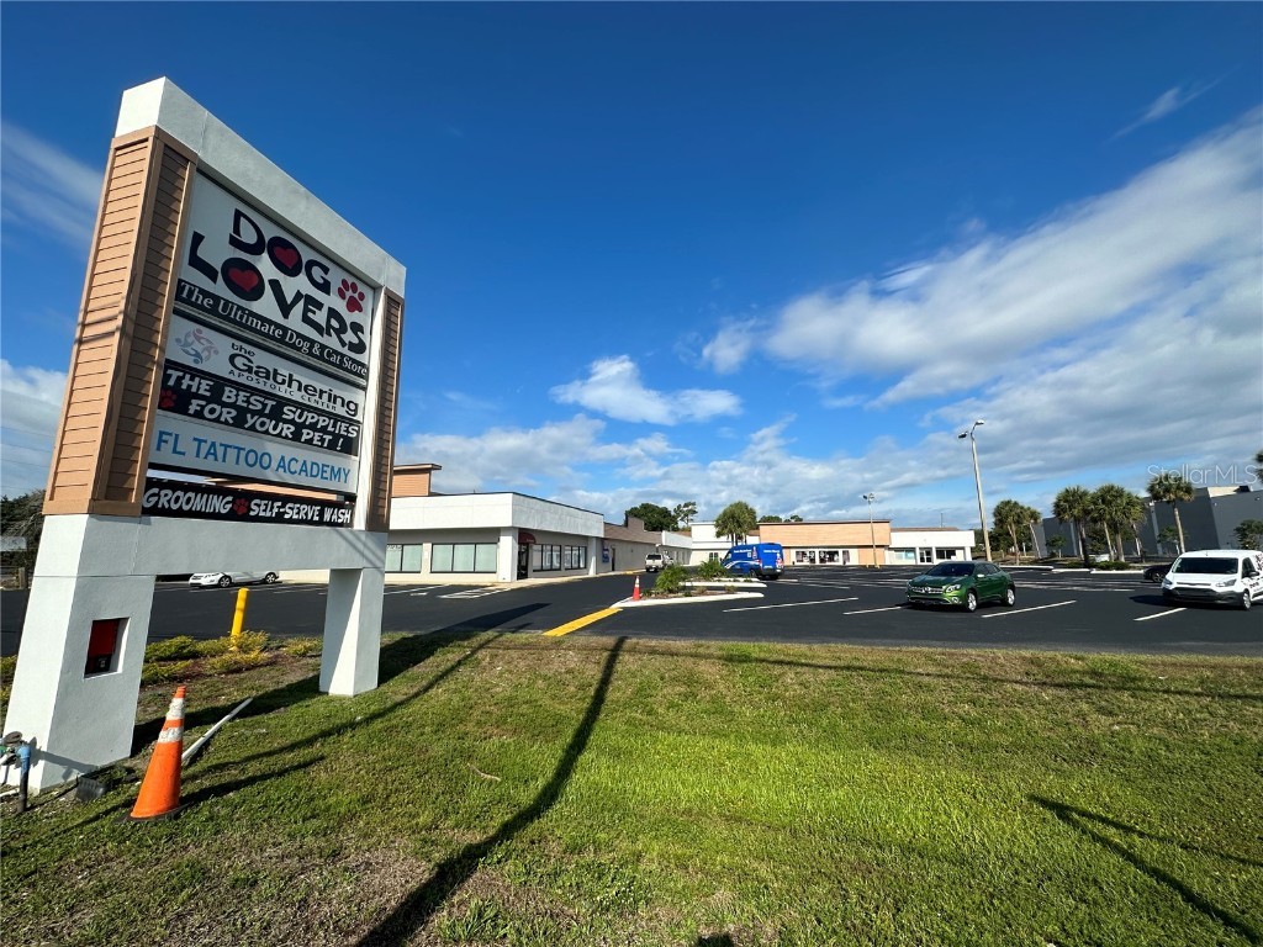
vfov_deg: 85.7
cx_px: 632
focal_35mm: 14
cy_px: 474
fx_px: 511
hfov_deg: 102.1
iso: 50
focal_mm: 2.22
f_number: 2.2
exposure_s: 1/3125
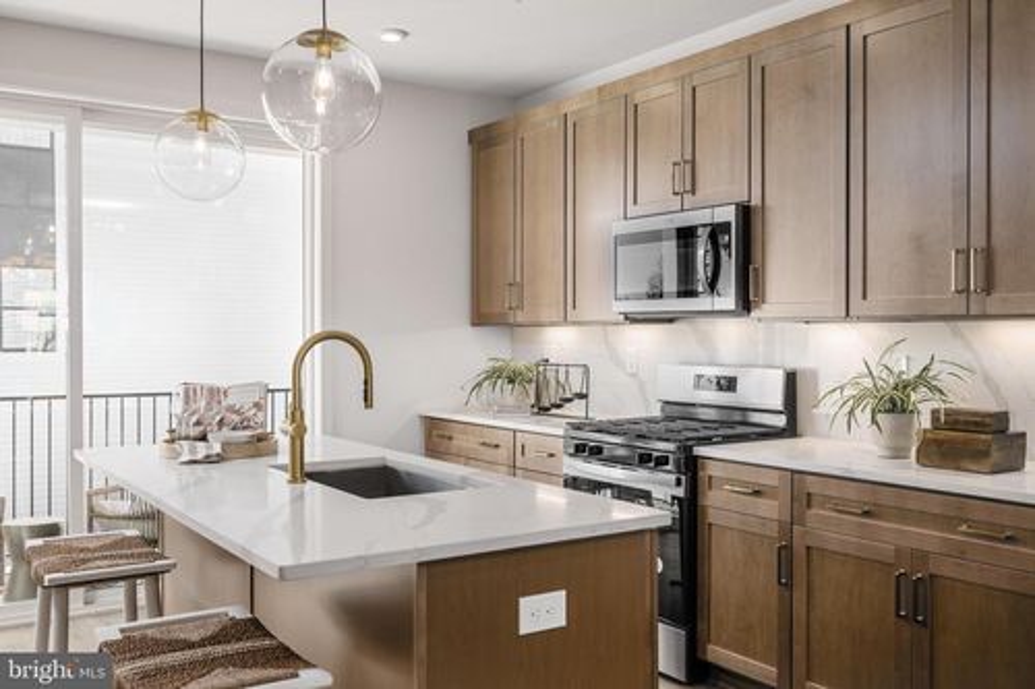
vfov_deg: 38.9
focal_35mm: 34
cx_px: 518
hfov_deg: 55.8
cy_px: 344
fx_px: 977
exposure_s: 1/160
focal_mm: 34
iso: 100
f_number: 5.6
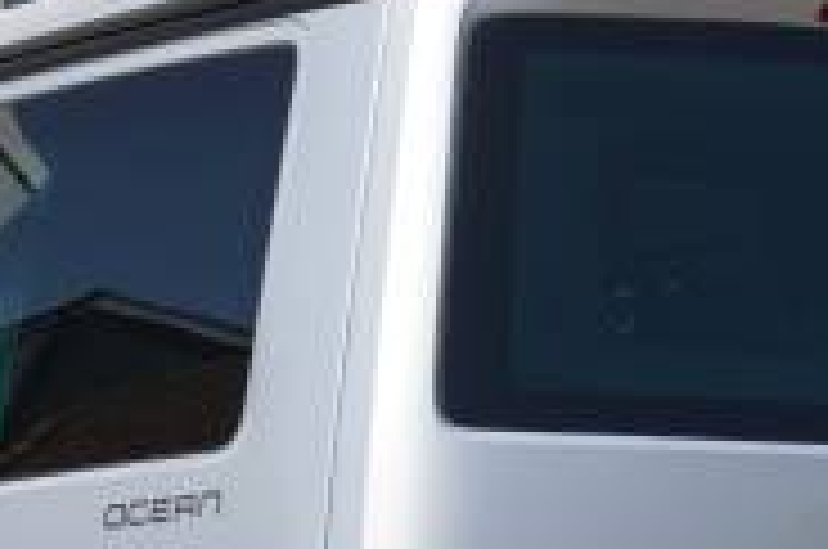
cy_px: 608
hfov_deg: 9.2
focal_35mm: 225
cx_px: 346
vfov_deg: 6.1
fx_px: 5160
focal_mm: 43
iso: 100
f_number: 6.3
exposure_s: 1/200
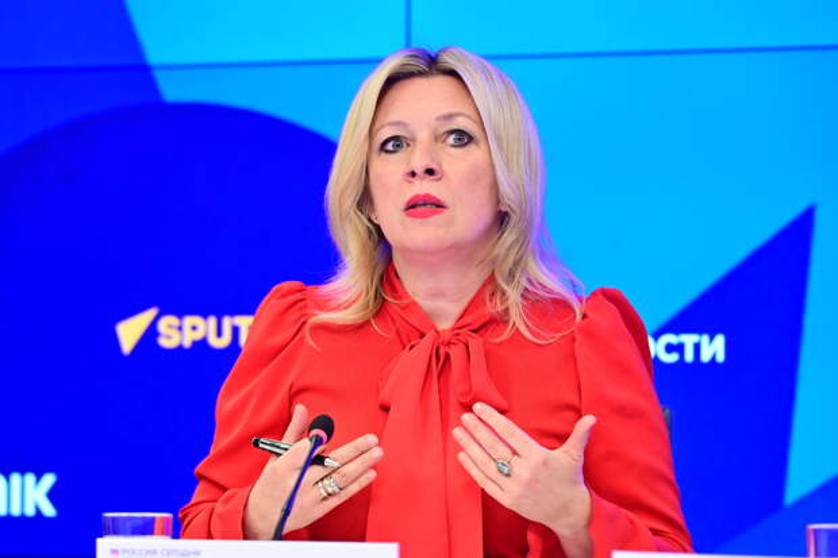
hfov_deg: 9.0
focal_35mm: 230
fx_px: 5352
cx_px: 419
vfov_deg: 6.0
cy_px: 279
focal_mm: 230
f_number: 5.6
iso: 4000
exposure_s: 1/125
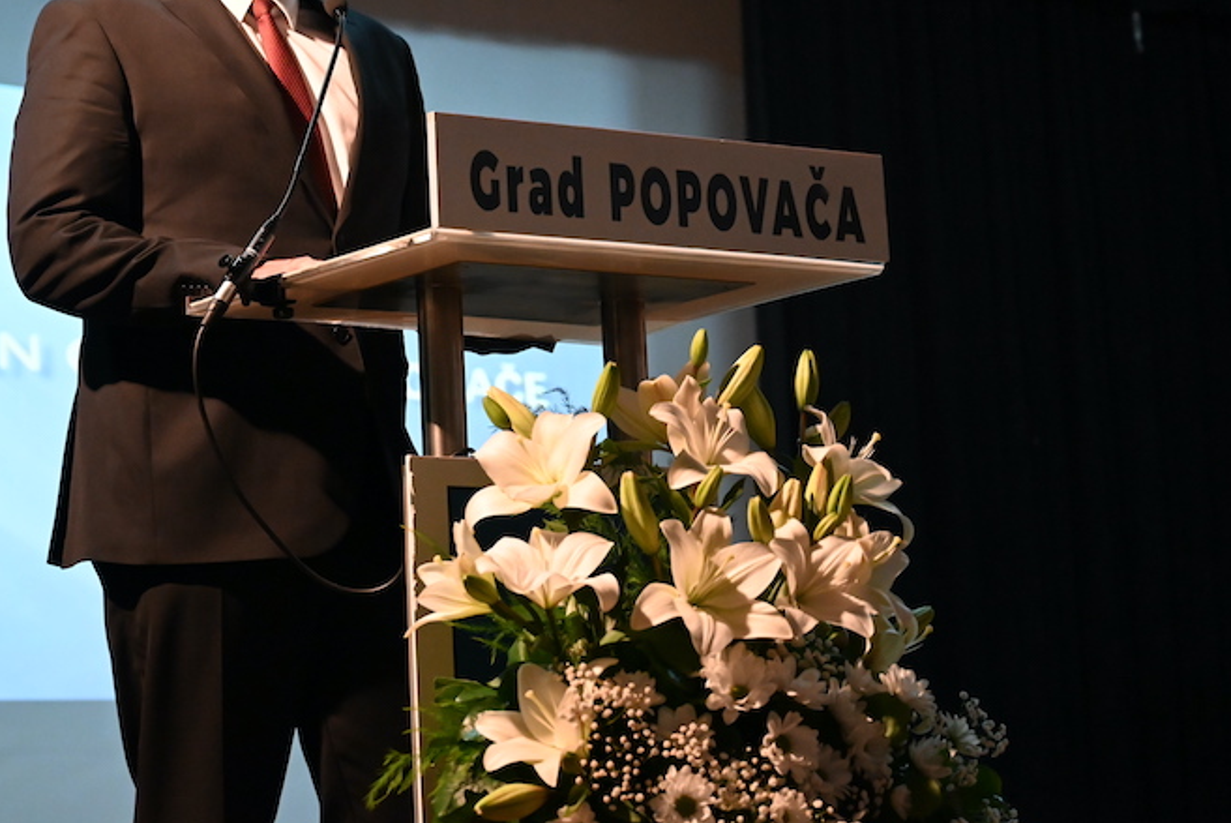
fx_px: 3148
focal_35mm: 92
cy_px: 216
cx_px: 352
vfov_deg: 14.8
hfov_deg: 22.0
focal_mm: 59
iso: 5000
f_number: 4
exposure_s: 1/125
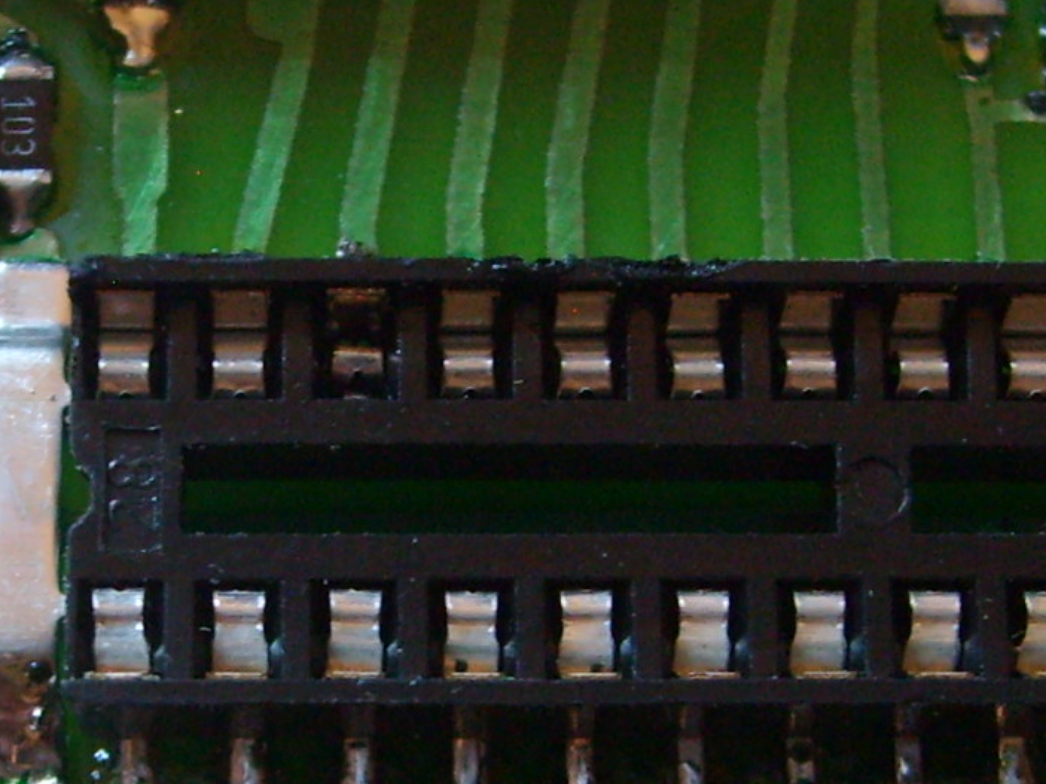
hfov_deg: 19.2
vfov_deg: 14.4
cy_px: 653
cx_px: 370
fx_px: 3082
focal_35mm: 102
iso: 140
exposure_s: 1/6
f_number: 2.8
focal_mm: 5.8
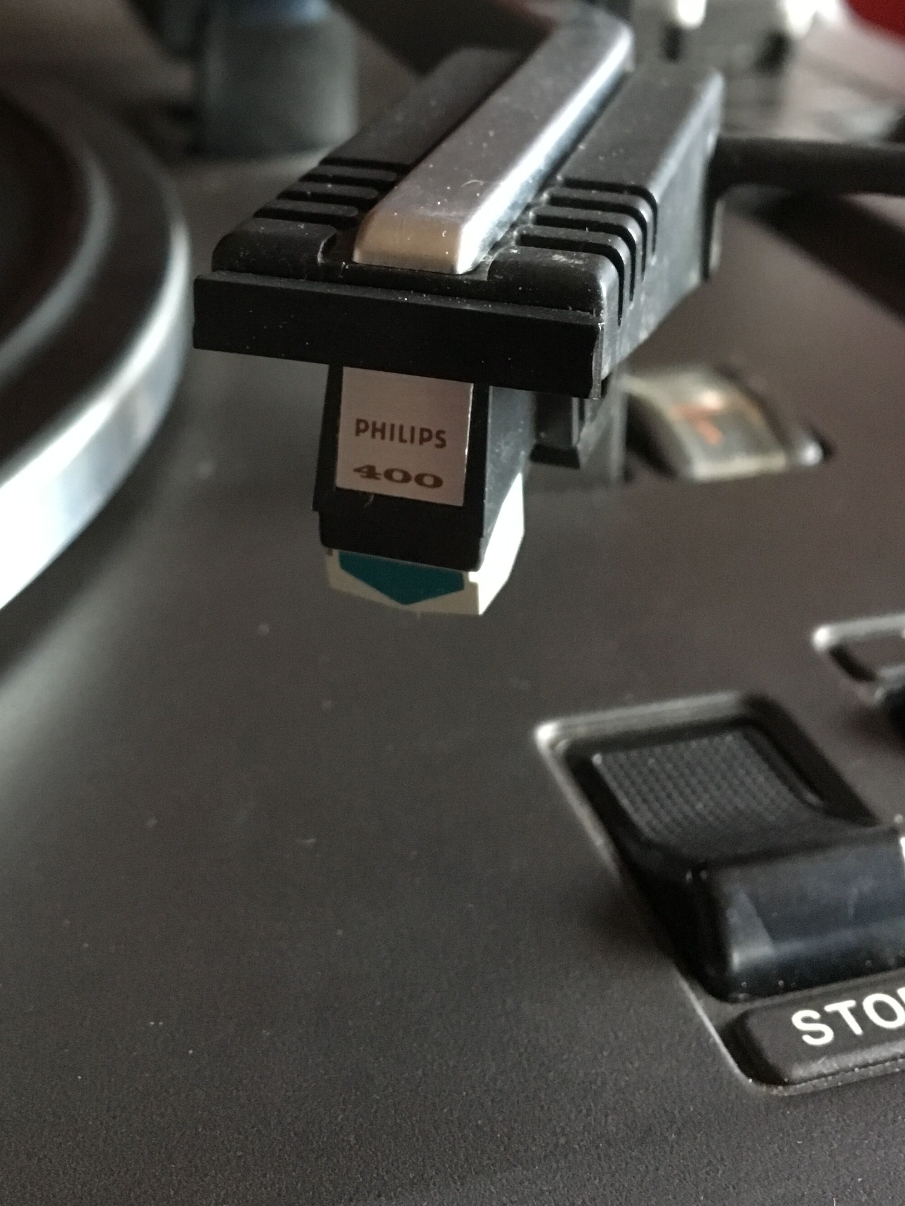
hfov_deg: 32.8
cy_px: 316
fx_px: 1534
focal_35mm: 44
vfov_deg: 41.8
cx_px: 365
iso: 320
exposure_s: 1/17
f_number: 2.2
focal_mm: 4.15
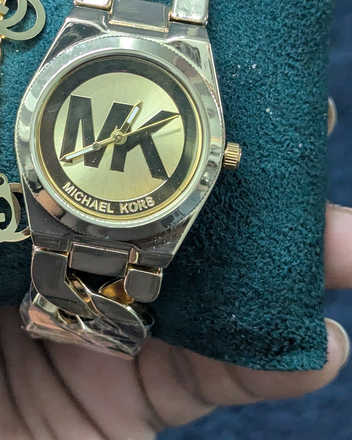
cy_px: 139
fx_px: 1432
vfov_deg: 17.4
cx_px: 69
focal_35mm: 110
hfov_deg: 13.9
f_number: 1.85
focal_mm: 6.81
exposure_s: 1/115
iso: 485
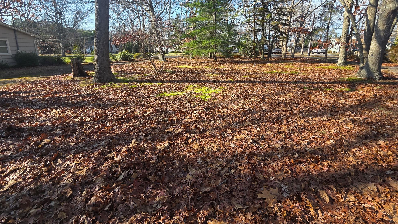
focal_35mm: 15
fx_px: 158
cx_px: 203
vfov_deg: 69.6
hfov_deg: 103.0
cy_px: 86
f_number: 2.2
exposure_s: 1/662
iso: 50
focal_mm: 2.2
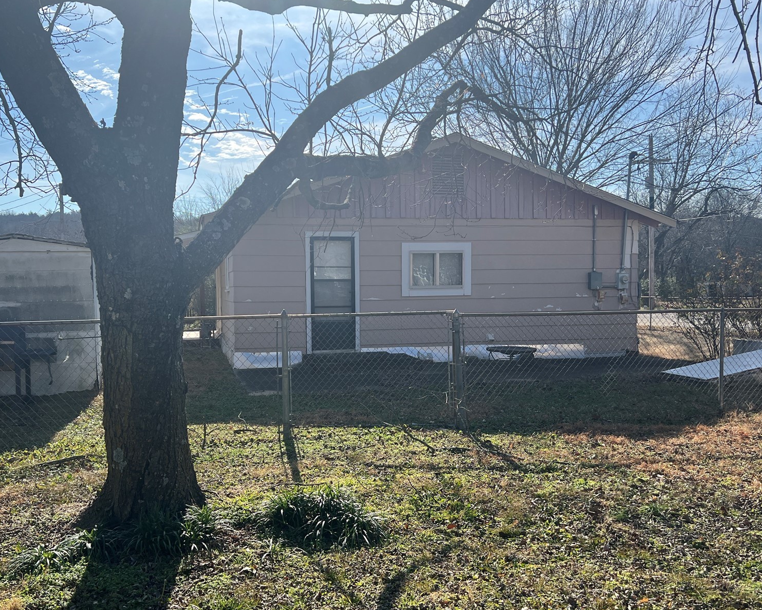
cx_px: 354
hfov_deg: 54.2
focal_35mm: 33
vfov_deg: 44.5
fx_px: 744
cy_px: 340
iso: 50
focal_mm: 5.7
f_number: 1.5
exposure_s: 1/3571
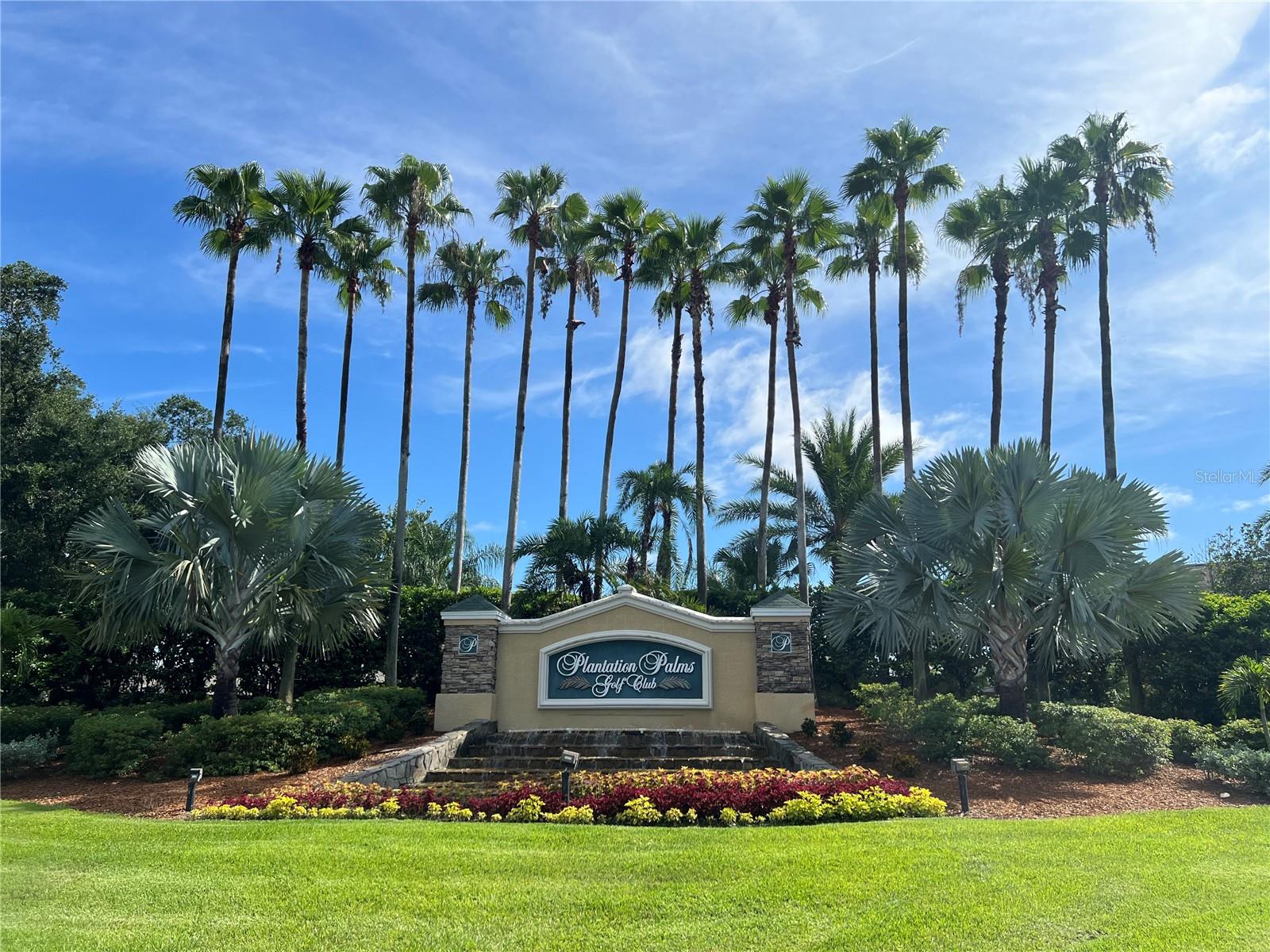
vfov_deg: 53.1
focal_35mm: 26
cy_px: 476
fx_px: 954
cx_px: 635
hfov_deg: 67.3
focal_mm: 5.7
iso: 50
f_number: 1.5
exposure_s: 1/4831
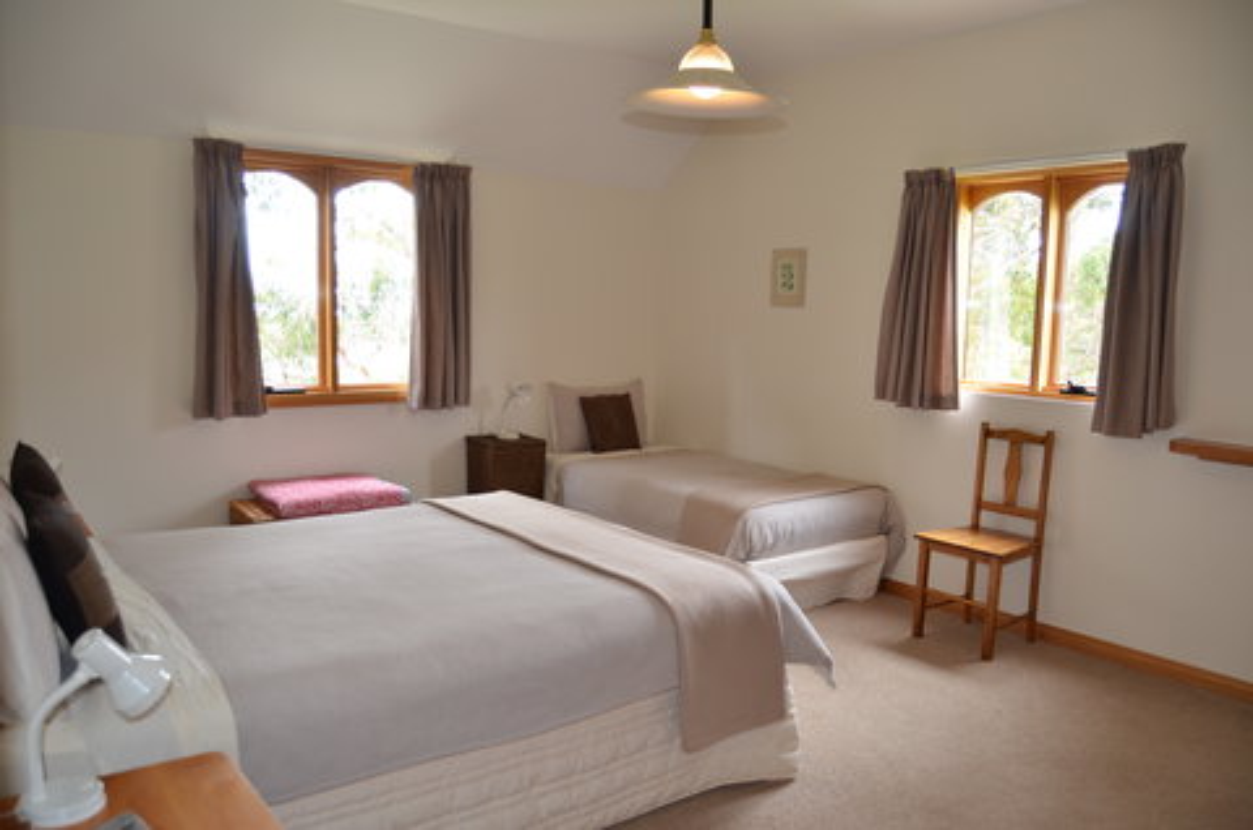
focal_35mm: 27
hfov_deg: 67.5
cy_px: 415
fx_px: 938
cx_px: 626
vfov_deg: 47.7
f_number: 3.5
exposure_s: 1/80
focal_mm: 18
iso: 400
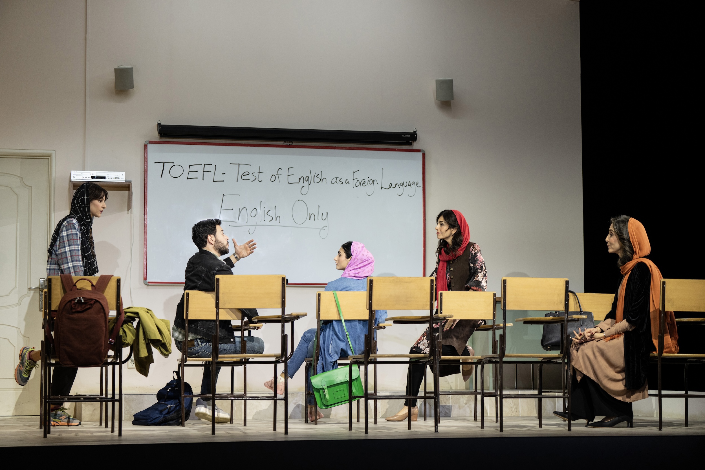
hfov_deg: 28.5
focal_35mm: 71
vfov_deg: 19.2
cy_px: 235
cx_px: 352
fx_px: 1390
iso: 1250
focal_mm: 71
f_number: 4
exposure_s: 1/320
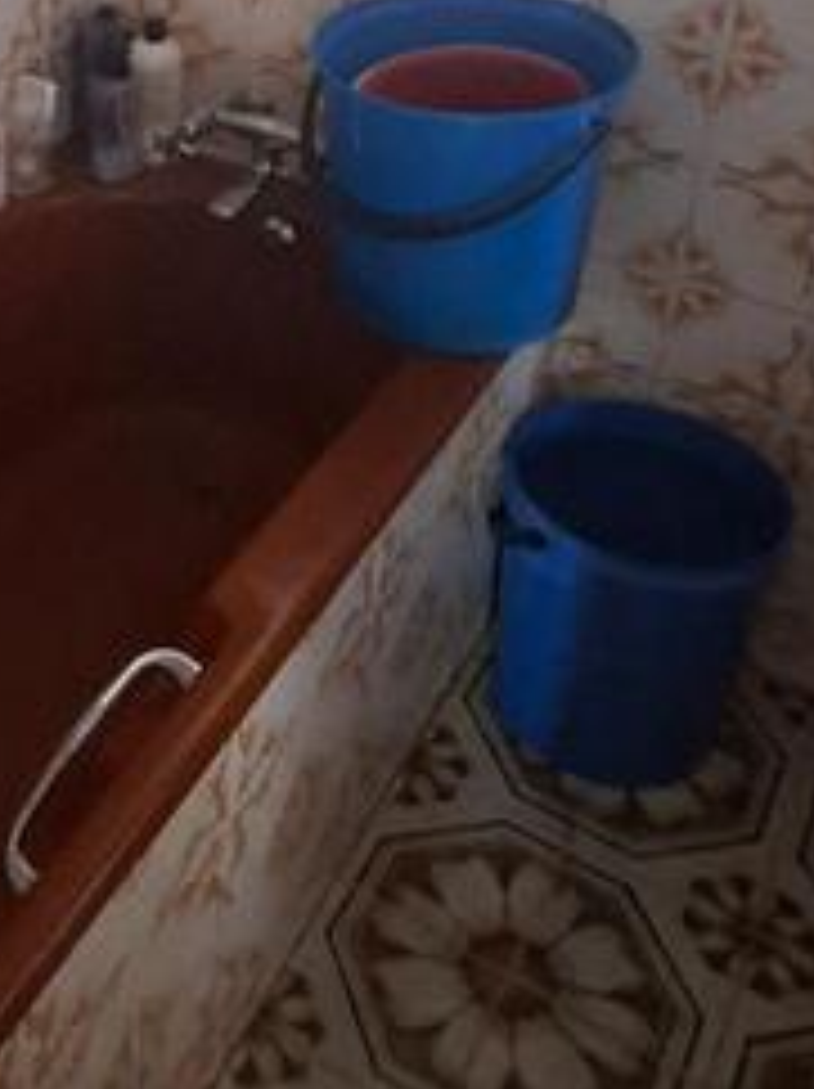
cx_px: 54
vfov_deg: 40.8
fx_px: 1351
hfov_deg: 31.7
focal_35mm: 43
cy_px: 126
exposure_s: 1/25
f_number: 2.2
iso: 500
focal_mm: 1.74
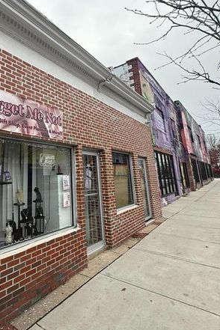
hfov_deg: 54.5
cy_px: 130
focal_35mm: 22
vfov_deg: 77.6
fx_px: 202
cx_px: 55
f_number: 2.2
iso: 64
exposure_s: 1/734
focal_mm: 2.22
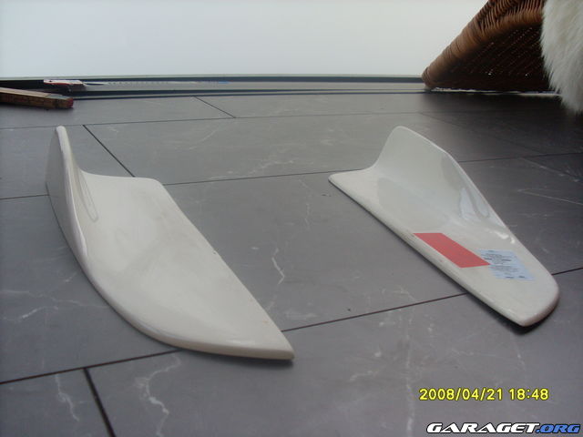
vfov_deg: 37.7
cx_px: 292
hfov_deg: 49.0
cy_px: 218
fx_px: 640
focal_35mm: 38
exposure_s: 1/60
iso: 100
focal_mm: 6.3
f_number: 3
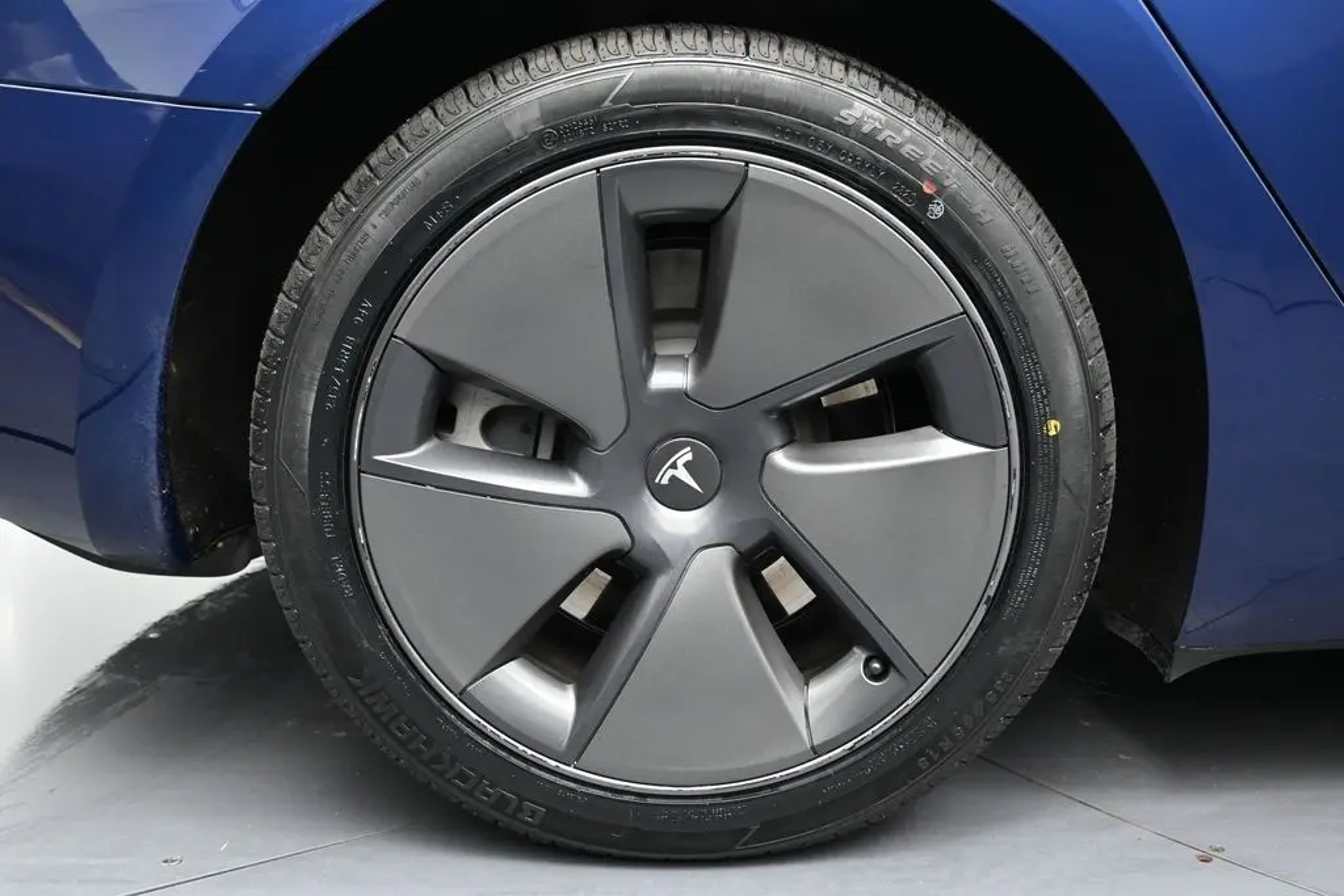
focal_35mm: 38
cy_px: 448
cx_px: 672
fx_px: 1400
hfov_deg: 51.3
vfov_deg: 35.5
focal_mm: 25
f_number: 4.2
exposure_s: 1/125
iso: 1600
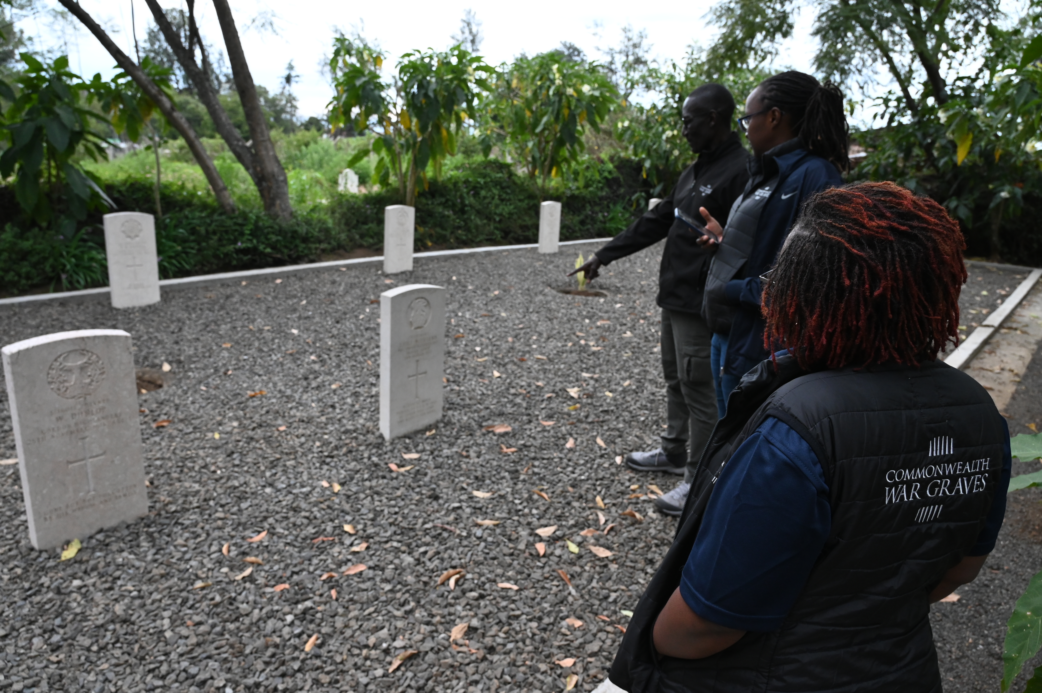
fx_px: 694
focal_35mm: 24
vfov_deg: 53.1
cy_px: 346
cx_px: 521
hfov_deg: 73.8
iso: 2500
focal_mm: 24
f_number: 7.1
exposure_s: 1/200
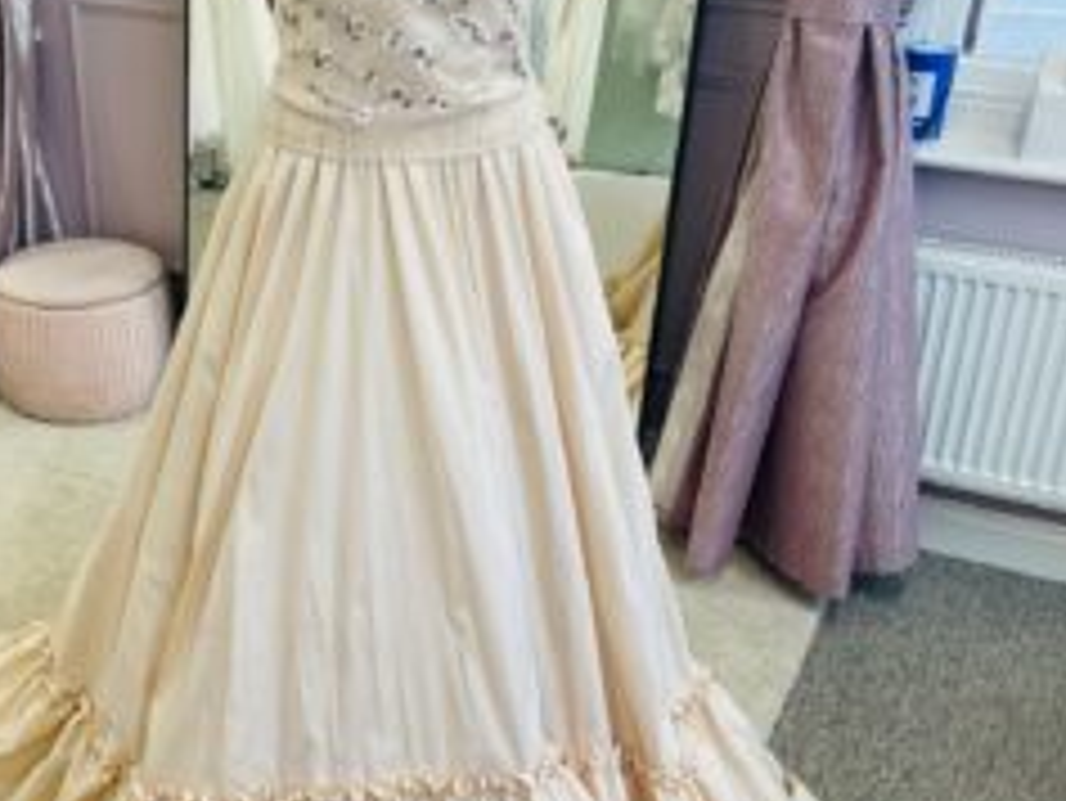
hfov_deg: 41.6
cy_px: 461
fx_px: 1386
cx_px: 373
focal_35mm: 45
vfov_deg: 32.2
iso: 64
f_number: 1.6
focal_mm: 5.1
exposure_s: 1/100
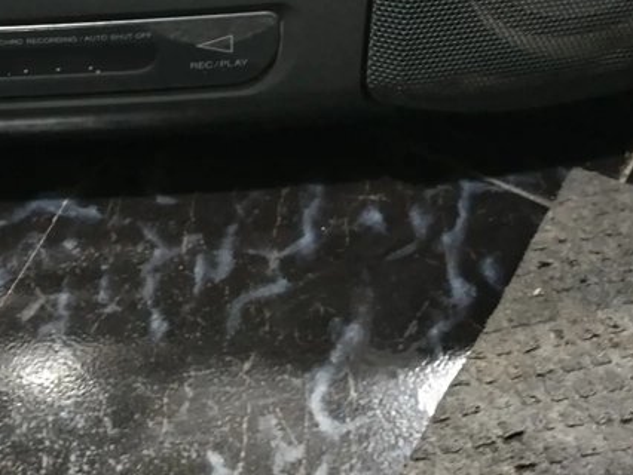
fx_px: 1116
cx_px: 137
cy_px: -73
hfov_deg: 31.0
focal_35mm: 61
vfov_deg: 22.4
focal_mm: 4.75
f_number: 1.8
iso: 841
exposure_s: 1/25
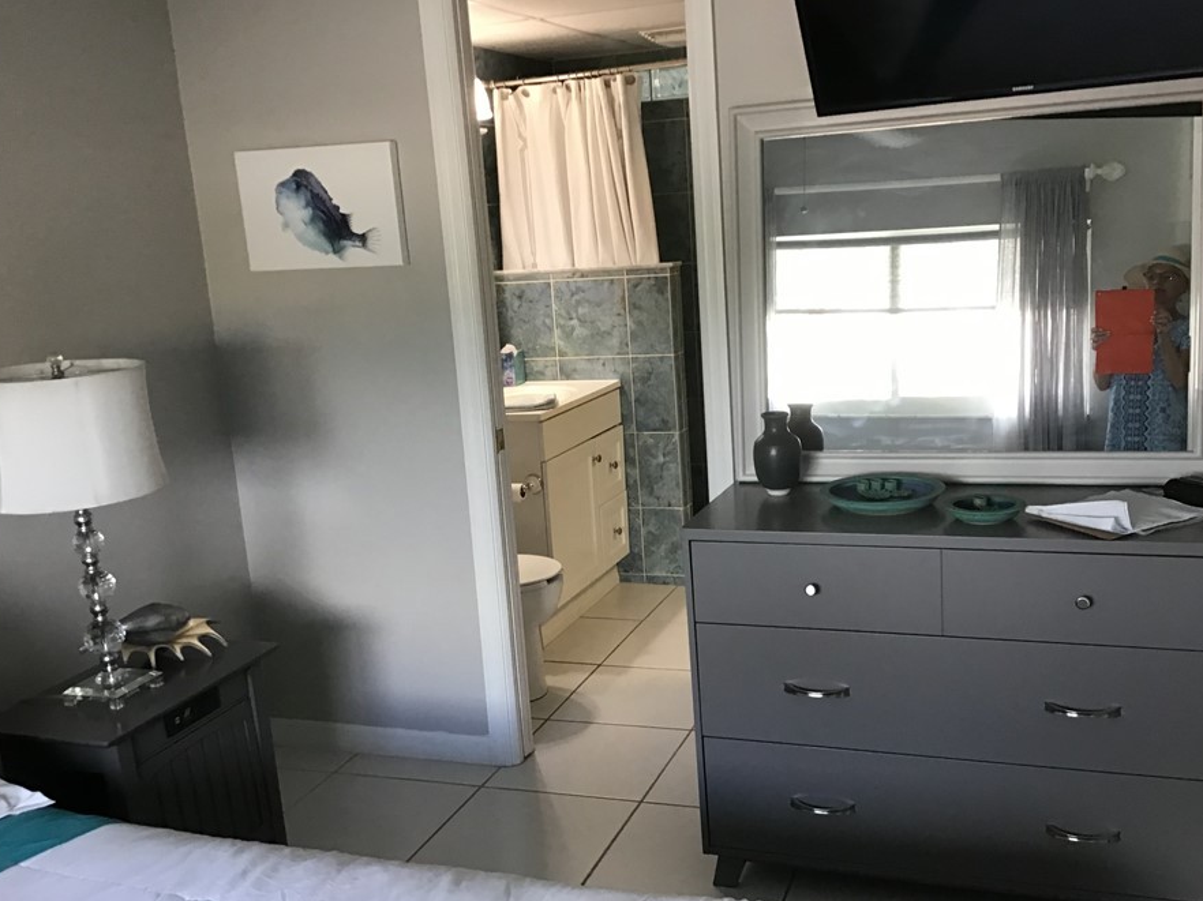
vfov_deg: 39.6
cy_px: 500
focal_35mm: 36
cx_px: 634
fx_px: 1251
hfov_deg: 51.3
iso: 100
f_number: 2.4
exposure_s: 1/33
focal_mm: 3.3
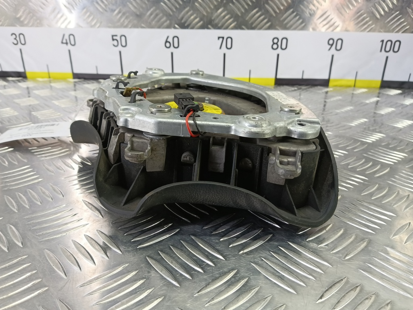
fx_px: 274
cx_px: 206
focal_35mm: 23
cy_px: 155
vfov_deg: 58.9
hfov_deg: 73.9
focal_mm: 4.11
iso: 164
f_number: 1.6
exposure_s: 1/50
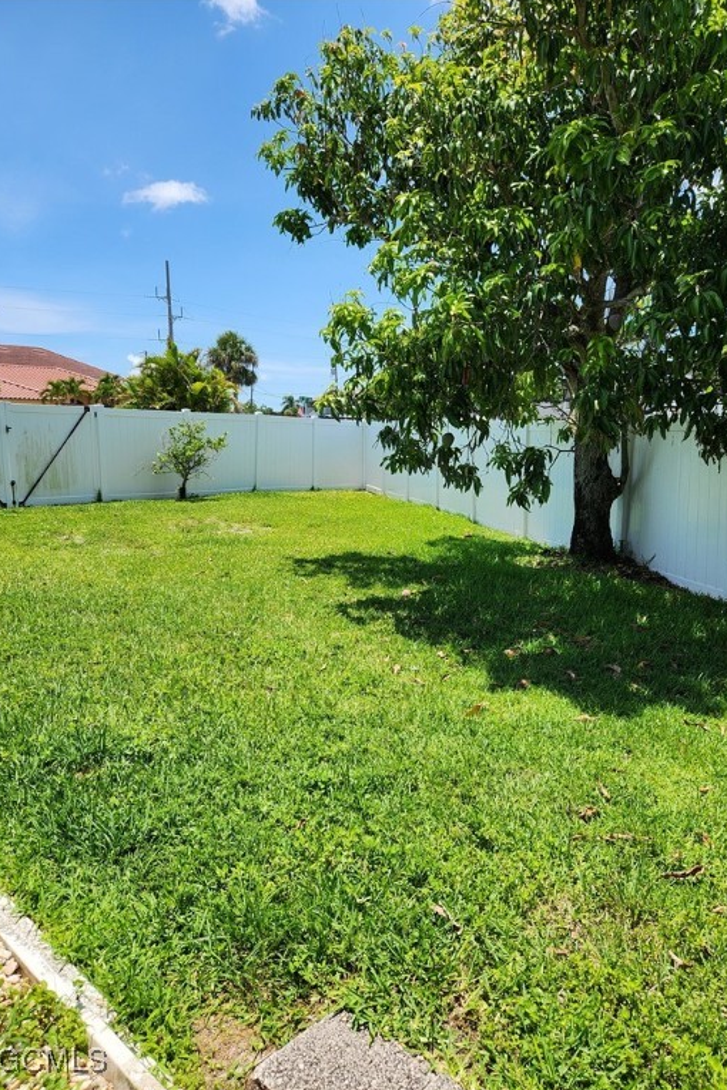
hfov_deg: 53.1
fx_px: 727
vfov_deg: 73.7
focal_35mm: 24
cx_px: 381
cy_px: 544
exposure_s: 1/1433
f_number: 1.8
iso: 20
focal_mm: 5.4
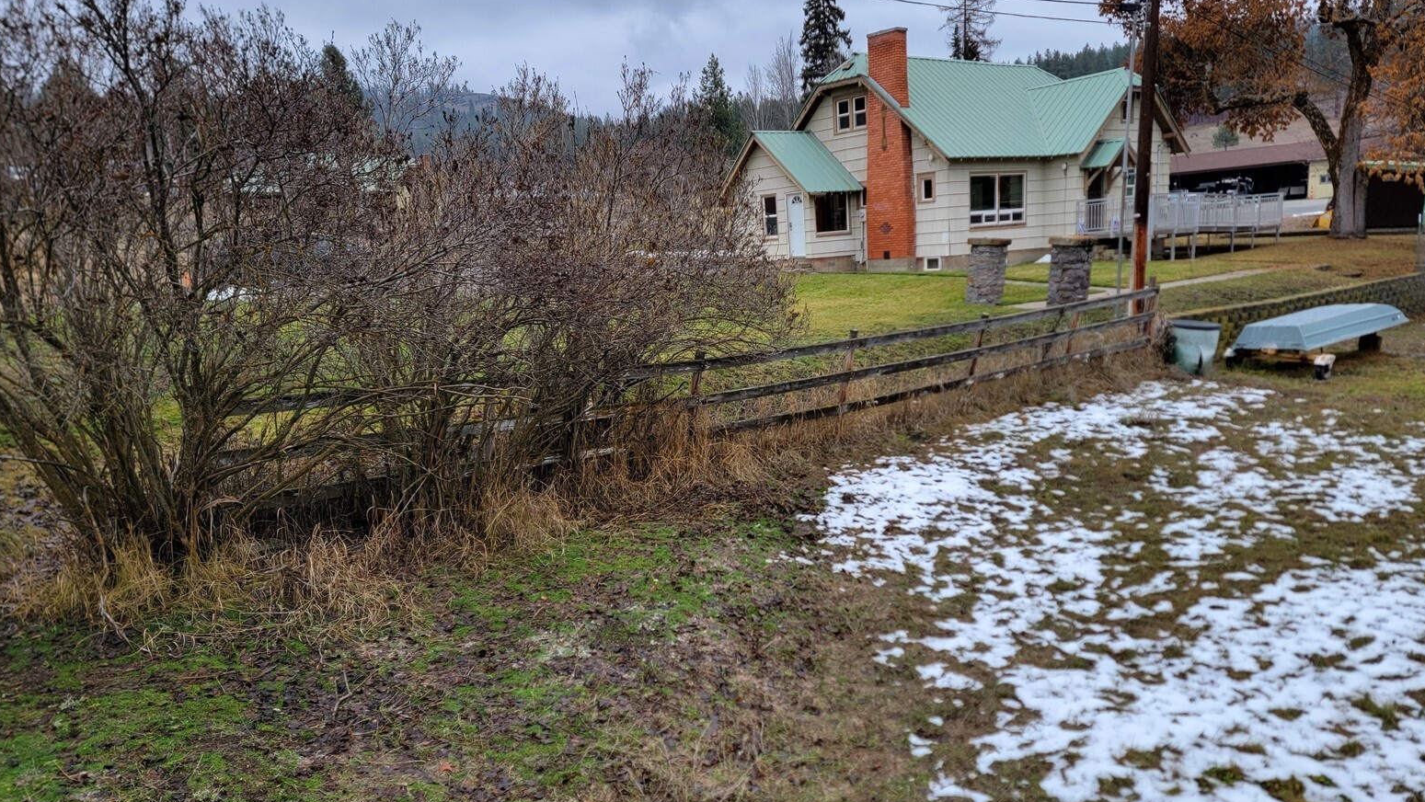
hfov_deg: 69.8
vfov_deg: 42.9
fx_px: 1020
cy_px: 438
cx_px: 718
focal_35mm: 27
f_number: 1.8
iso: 32
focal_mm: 6.7
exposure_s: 1/120
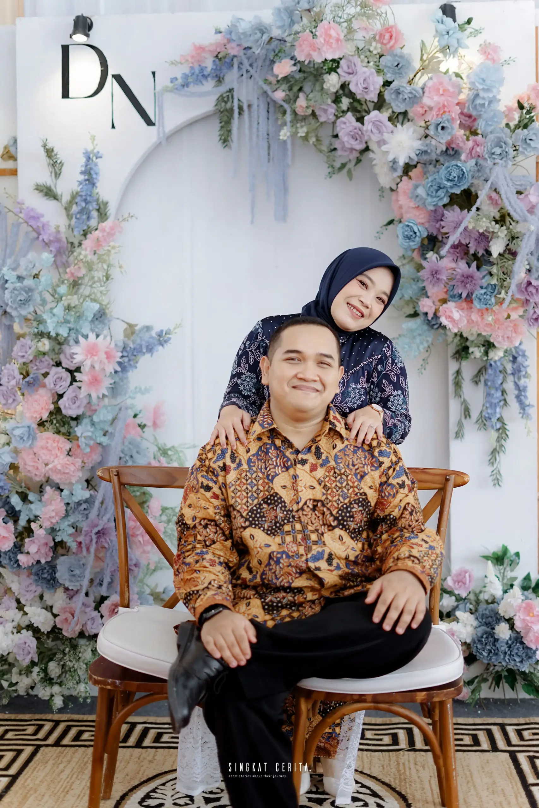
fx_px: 1123
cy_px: 404
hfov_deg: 27.0
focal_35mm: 50
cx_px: 270
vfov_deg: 39.6
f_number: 1.8
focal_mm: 50
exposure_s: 1/160
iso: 320
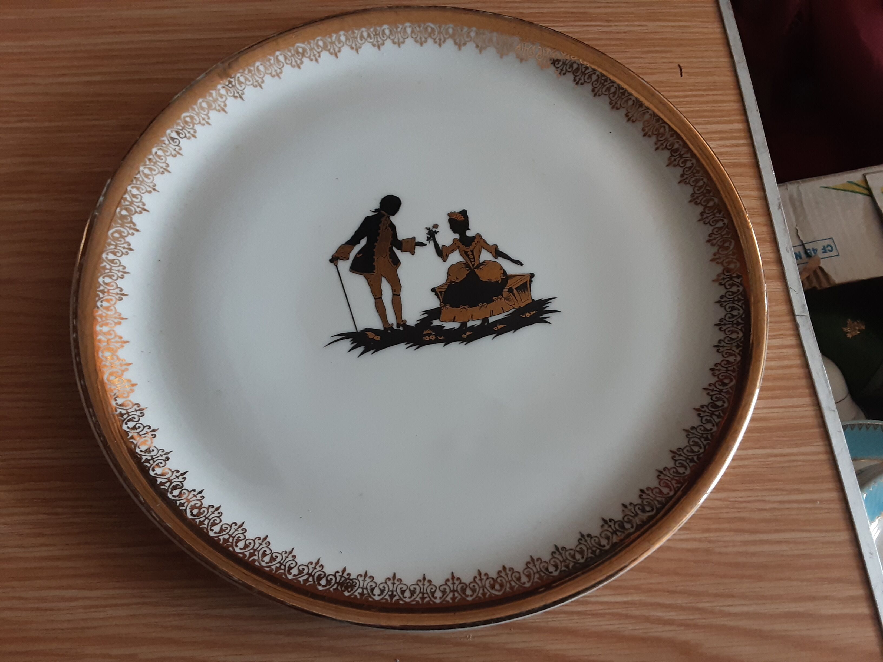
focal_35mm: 28
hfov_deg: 63.4
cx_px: 442
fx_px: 714
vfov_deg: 49.7
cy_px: 331
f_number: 1.9
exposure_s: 1/50
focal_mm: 2.9
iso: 160
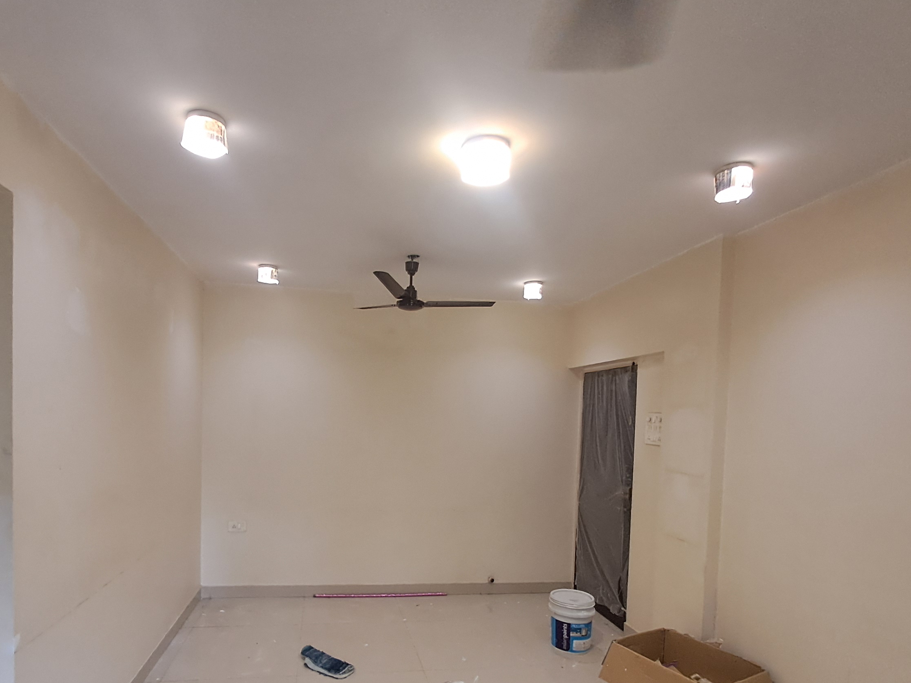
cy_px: 431
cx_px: 392
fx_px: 500
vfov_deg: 67.5
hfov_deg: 84.2
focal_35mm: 19
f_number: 2.2
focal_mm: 1.42
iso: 250
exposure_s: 1/50
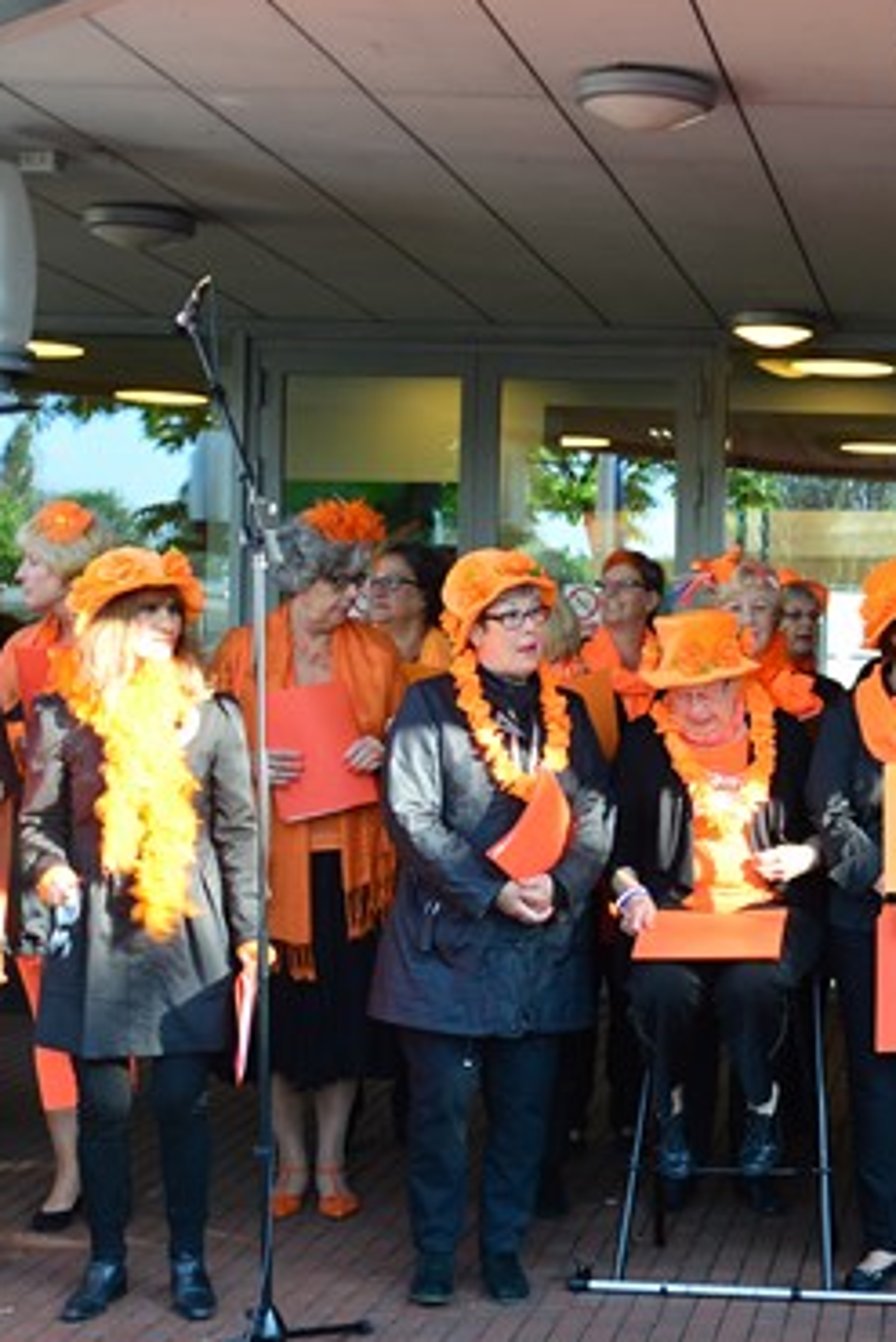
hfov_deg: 18.9
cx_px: 1092
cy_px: 780
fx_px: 2539
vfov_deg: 29.6
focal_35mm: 68
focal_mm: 21
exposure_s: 1/40
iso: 200
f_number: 7.1
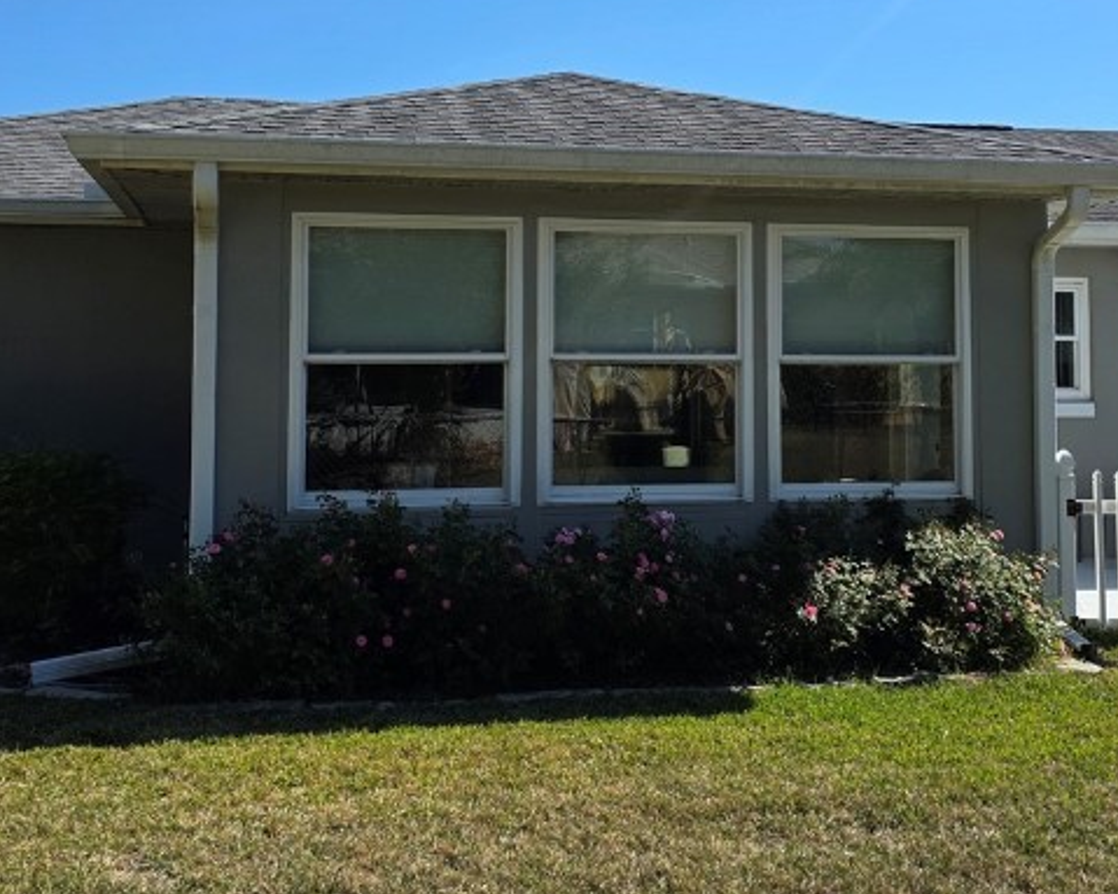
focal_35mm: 48
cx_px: 630
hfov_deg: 38.7
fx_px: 1588
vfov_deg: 31.1
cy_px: 264
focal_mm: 6.3
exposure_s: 1/5778
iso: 80
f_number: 1.7
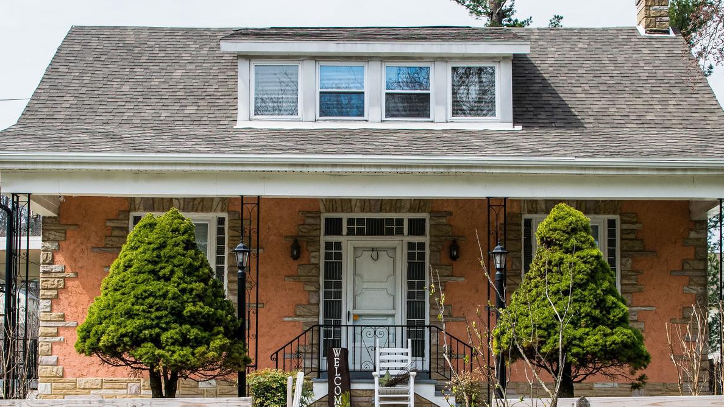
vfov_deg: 18.3
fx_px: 1248
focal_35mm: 65
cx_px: 366
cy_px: 338
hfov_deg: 32.4
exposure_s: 1/800
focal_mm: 24
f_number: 8
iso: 400
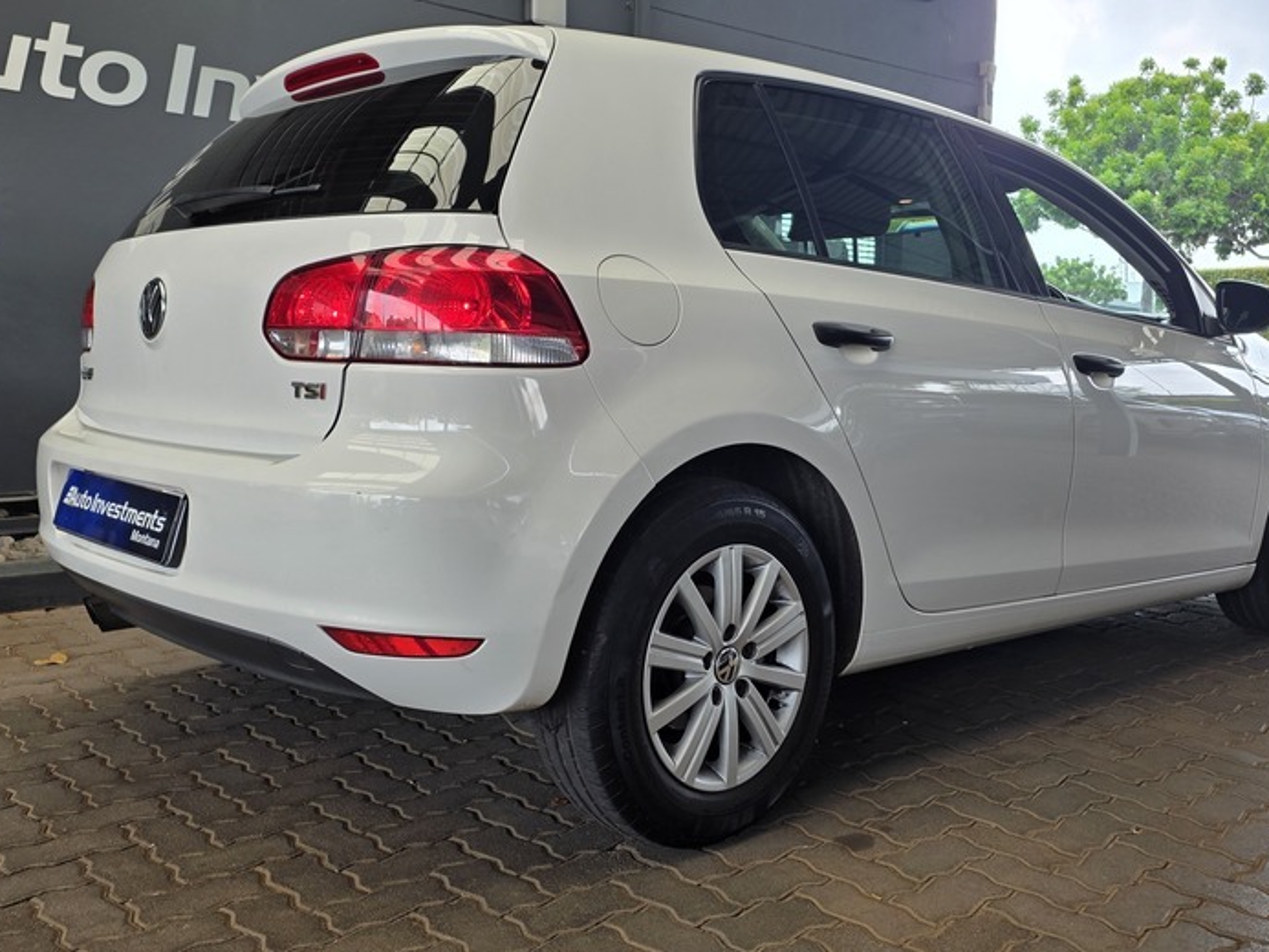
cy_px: 395
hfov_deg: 53.9
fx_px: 1247
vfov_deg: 41.7
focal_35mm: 34
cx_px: 619
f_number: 1.7
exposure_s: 1/359
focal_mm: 6.25
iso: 40
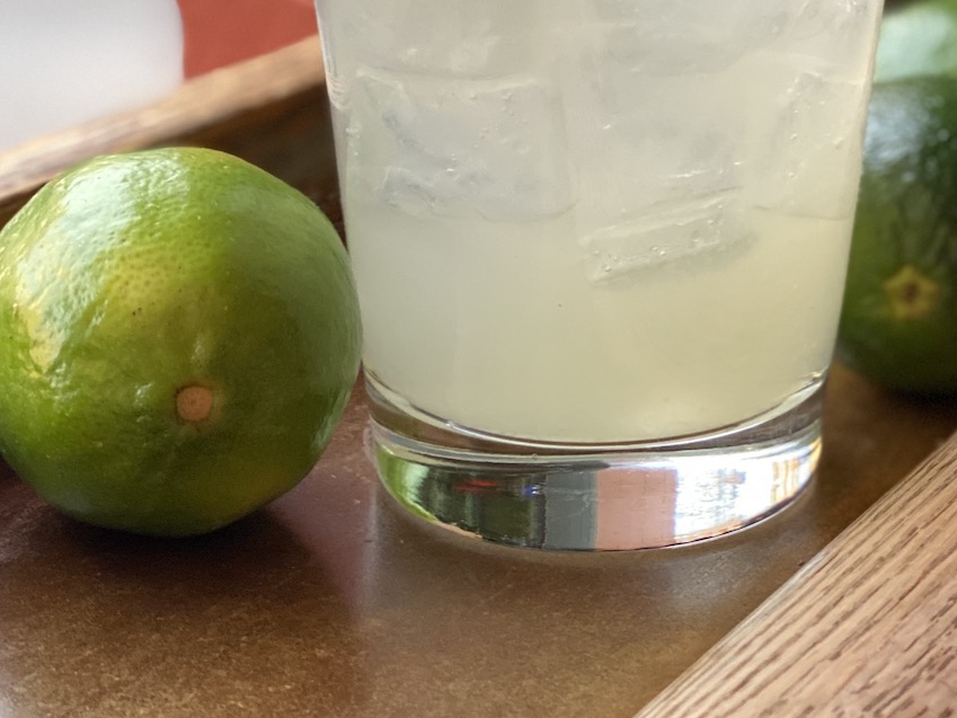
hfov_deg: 19.7
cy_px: 301
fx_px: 2710
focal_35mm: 98
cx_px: 821
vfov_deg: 15.1
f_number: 2
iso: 200
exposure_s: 1/40
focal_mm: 6
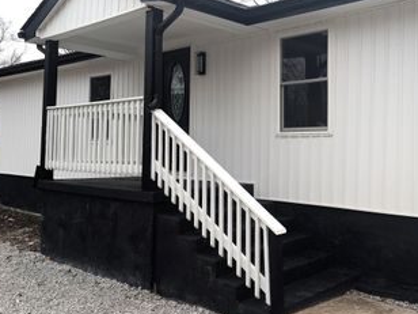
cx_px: 297
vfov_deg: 36.6
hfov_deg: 46.6
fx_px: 471
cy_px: 121
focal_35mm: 39
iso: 24
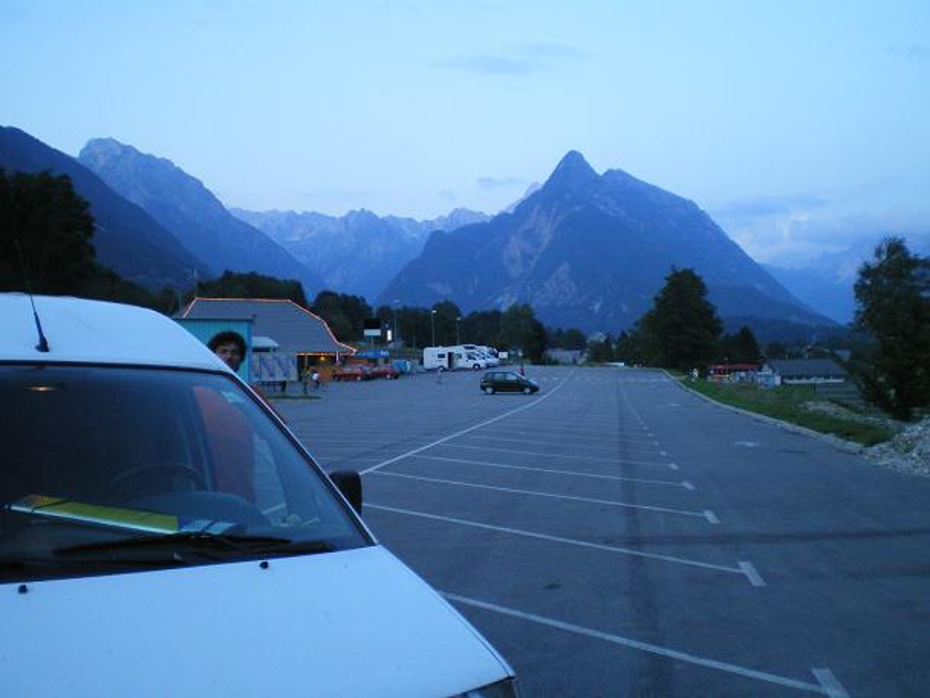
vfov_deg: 37.7
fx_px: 1021
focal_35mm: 38
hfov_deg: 49.0
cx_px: 465
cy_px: 349
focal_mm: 6.3
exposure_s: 1/50
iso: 320
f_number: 3.1
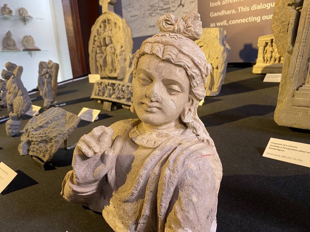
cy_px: 119
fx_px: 242
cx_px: 157
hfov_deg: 65.3
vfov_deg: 51.3
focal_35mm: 27
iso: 80
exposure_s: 1/50
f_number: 1.8
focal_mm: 4.25
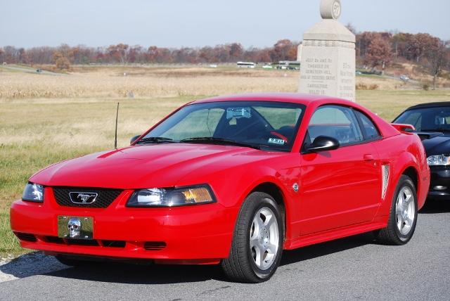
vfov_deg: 16.6
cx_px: 225
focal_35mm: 82
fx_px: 1032
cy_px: 150
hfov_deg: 24.6
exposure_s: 1/200
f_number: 7.1
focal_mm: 55
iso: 100
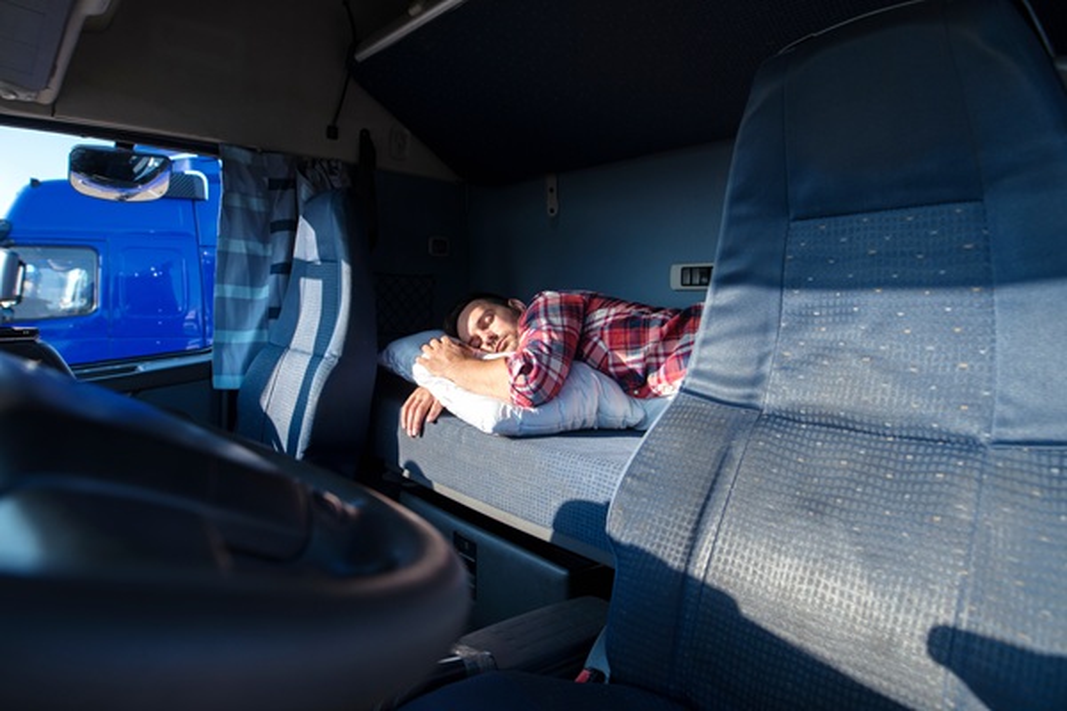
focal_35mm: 20
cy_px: 356
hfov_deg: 84.0
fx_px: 593
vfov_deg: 61.9
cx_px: 534
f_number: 5
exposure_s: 1/400
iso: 250
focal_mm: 20
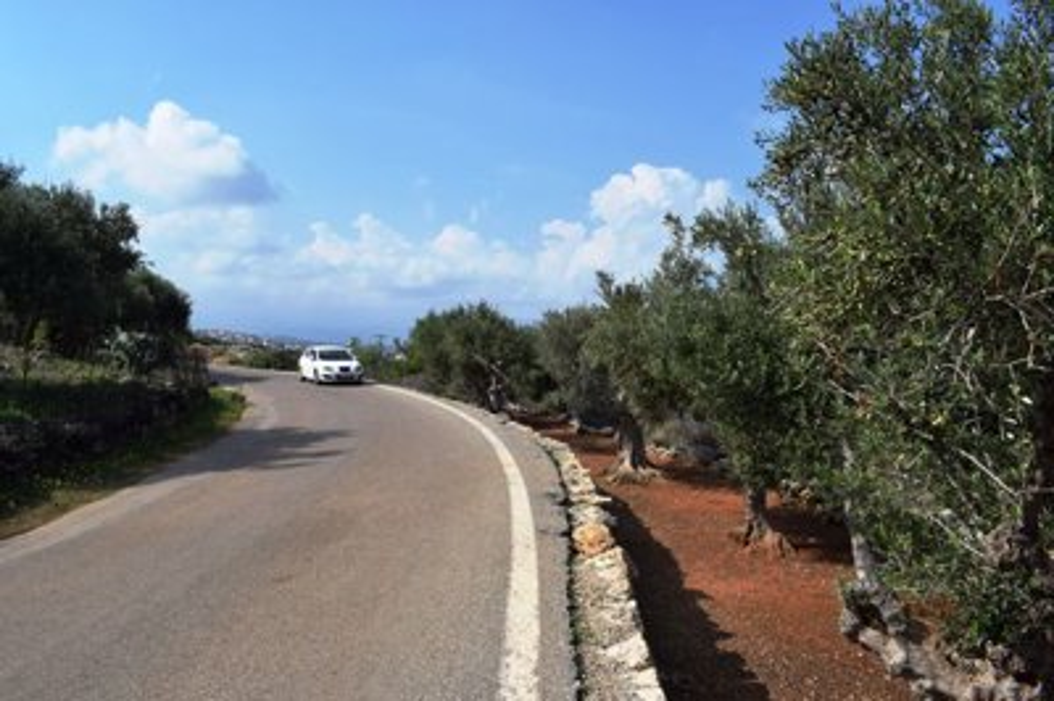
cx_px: 527
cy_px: 350
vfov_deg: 47.9
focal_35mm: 27
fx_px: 790
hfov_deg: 67.4
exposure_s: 1/400
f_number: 10
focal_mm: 18
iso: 200
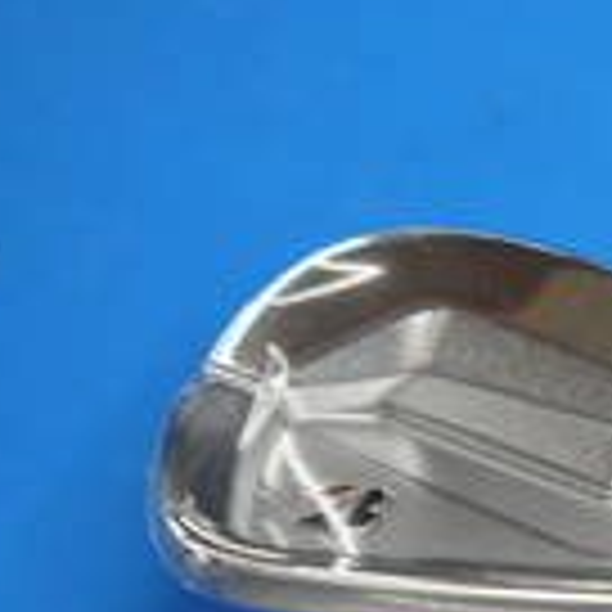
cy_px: 954
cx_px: 1152
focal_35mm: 125
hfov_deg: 12.6
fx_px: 2500
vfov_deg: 13.1
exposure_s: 1/100
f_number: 3.6
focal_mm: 15
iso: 160
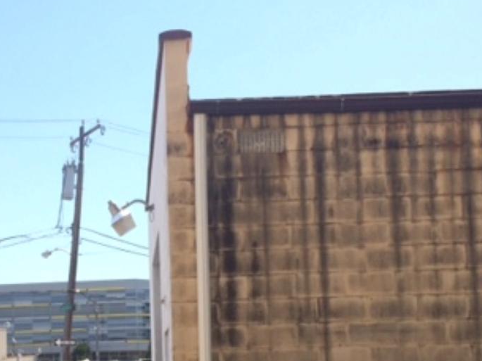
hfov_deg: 30.9
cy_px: 312
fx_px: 849
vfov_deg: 23.5
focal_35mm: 61
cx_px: 97
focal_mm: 4.15
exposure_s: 1/1953
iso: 32
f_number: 2.2
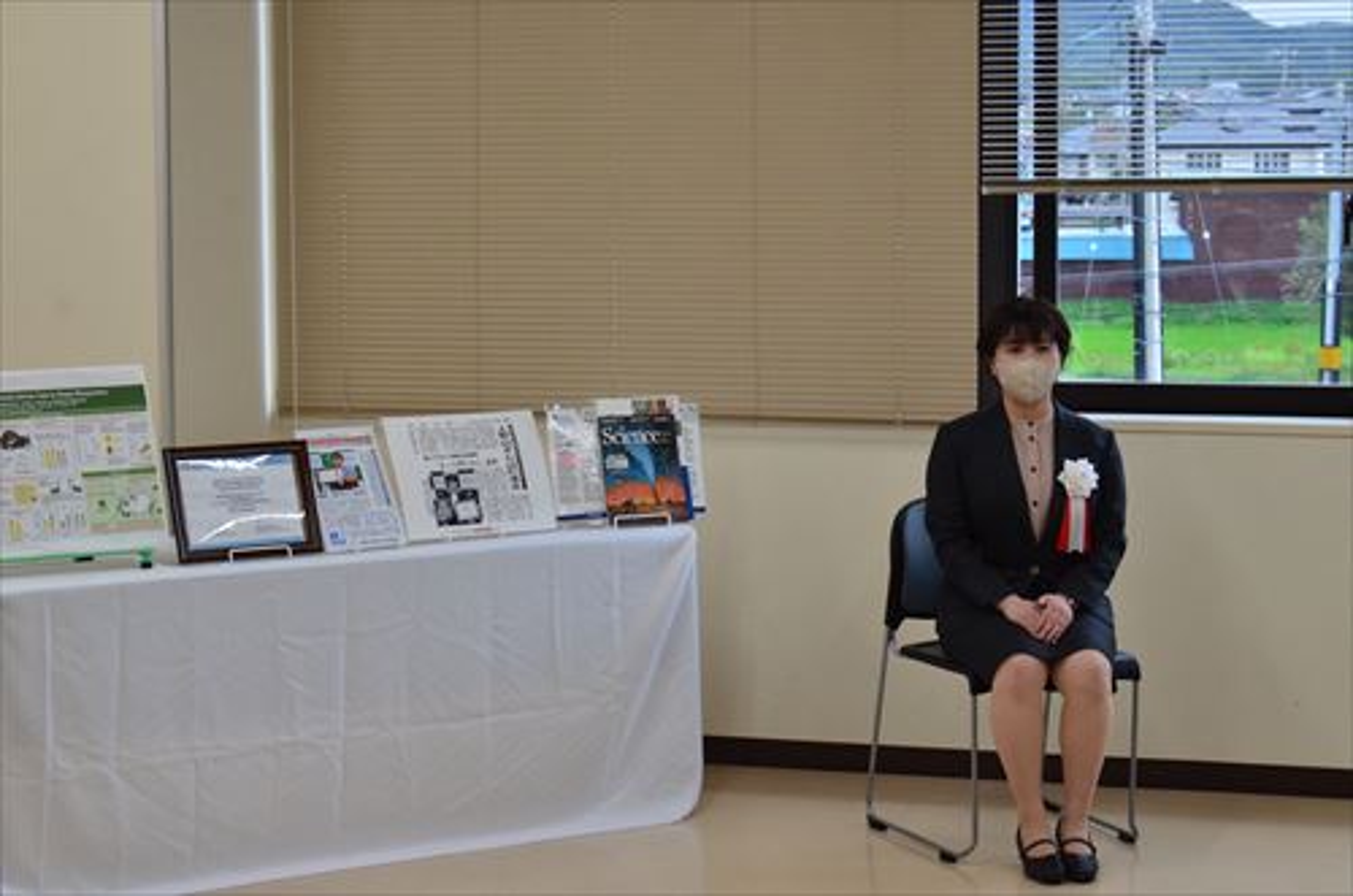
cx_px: 676
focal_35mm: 78
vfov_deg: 17.4
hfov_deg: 26.0
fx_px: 2925
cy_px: 448
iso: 1600
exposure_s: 1/320
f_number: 7.1
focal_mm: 52
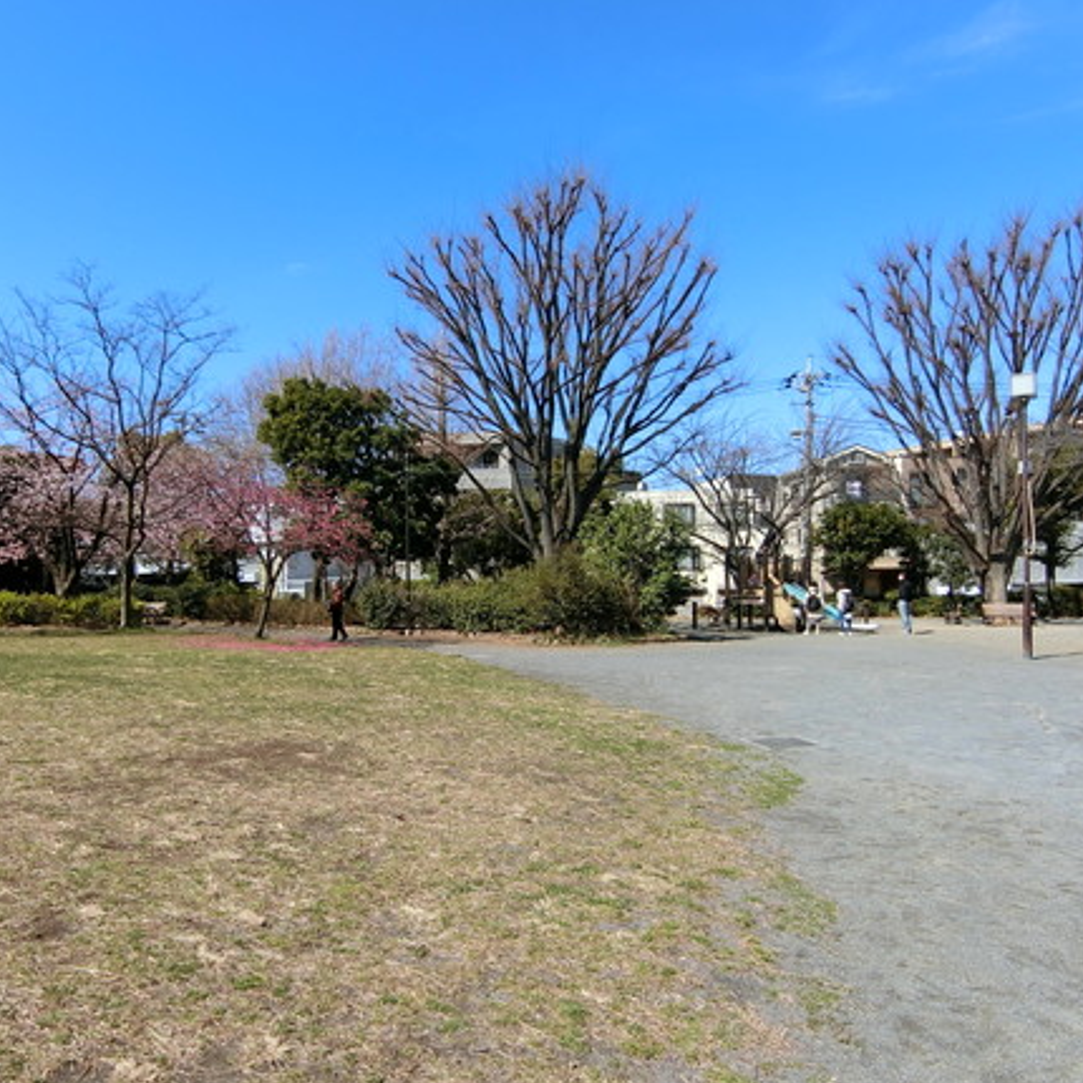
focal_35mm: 25
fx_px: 885
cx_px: 479
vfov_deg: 62.9
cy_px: 579
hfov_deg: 62.7
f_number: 6.9
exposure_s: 1/250
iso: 80
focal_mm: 4.06
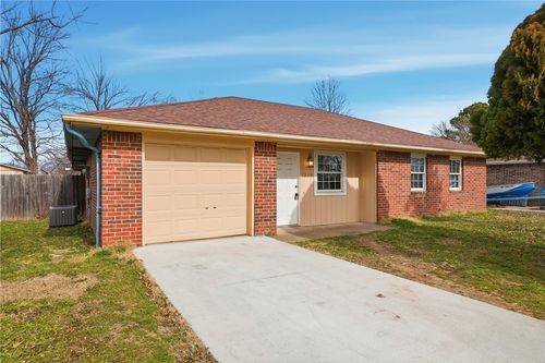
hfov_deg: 81.2
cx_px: 272
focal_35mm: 21
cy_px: 182
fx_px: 318
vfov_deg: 59.5
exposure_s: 1/4000
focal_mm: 14
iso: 250
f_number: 9
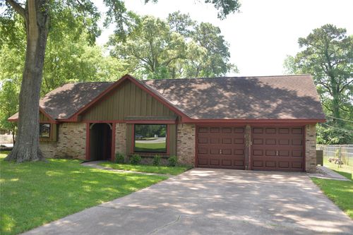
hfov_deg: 55.8
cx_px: 176
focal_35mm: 34
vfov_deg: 38.9
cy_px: 118
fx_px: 333
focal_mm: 34
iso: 110
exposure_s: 1/200
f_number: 3.5
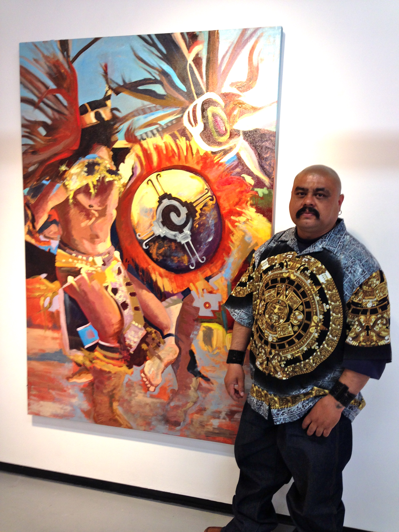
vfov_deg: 55.4
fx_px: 507
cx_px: 200
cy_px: 266
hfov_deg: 42.9
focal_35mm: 33
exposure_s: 1/20
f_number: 2.4
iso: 64
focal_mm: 4.12
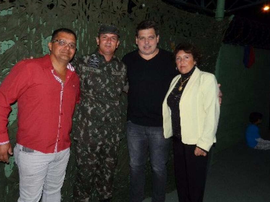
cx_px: 123
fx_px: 218
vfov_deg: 49.7
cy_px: 93
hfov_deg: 63.3
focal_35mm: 28
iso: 200
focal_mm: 4
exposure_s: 1/30
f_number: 3.4
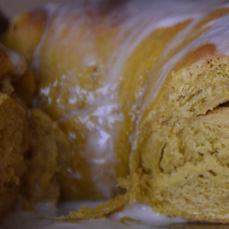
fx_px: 3825
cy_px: 92
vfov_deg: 3.4
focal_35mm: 511
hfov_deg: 3.4
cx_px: 216
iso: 4000
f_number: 5.6
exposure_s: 1/640
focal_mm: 200
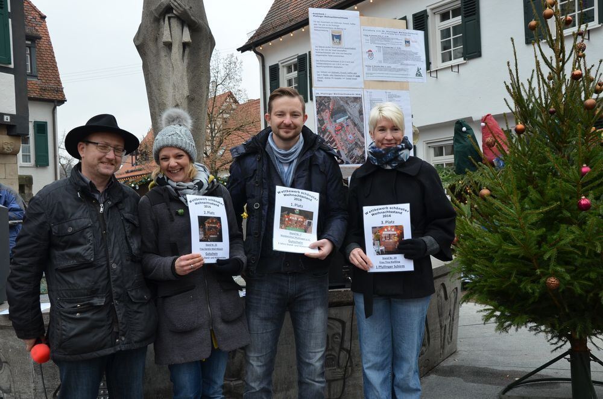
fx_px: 627
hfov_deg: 51.4
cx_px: 302
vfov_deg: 35.3
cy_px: 200
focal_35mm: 38
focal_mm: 25
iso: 280
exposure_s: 1/125
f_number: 5.6
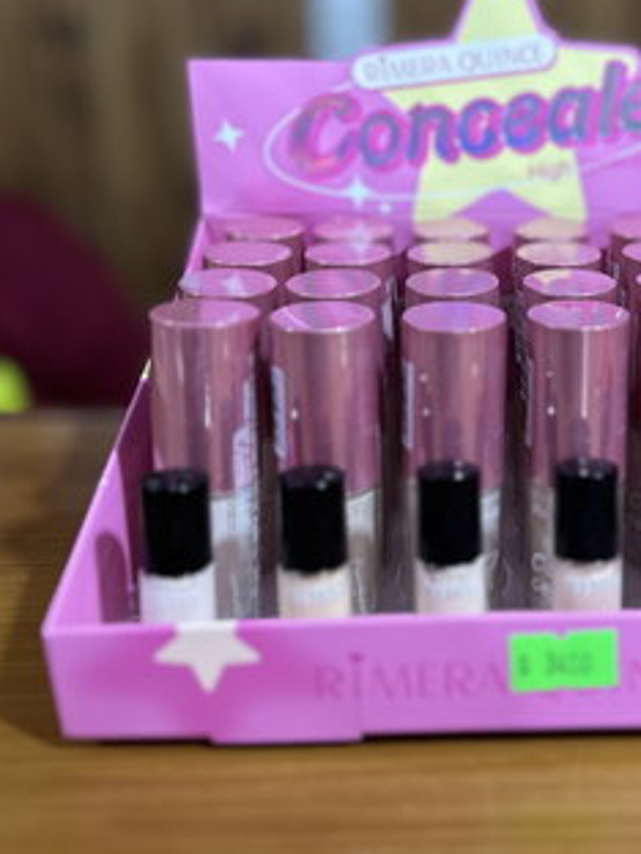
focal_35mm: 41
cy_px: 341
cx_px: 512
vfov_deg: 45.5
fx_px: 1012
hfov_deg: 34.1
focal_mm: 6.86
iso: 125
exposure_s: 1/50
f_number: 1.78
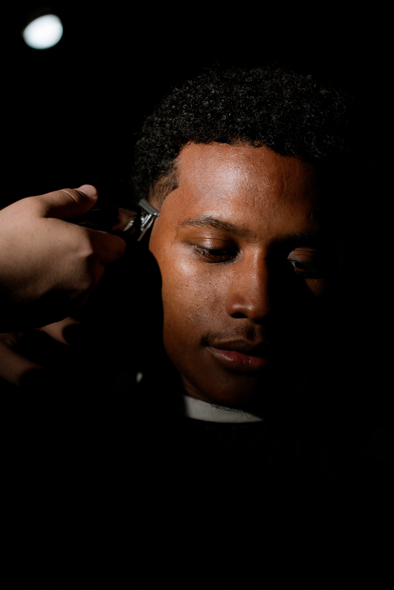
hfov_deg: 18.2
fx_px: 1231
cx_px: 197
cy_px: 295
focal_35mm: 75
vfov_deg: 27.0
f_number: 2.8
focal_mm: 75
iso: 500
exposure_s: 1/200
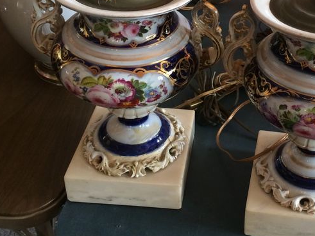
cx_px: 241
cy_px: 55
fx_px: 500
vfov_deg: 26.2
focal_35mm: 55
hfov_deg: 34.1
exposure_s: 1/30
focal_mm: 4.12
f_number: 2.2
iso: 100
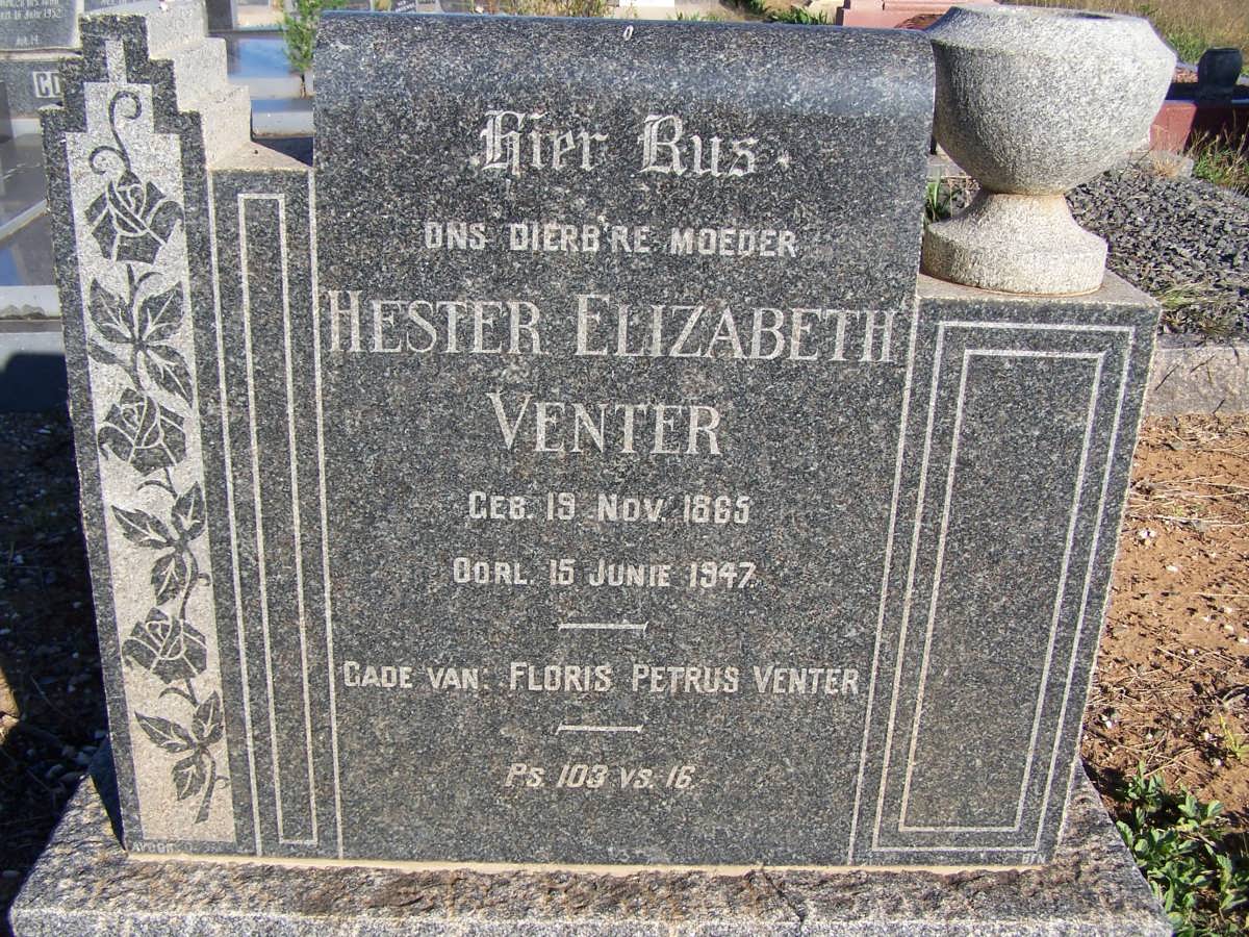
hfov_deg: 49.0
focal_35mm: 38
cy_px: 468
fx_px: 1371
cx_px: 624
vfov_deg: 37.7
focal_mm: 6.3
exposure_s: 1/750
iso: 80
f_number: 4
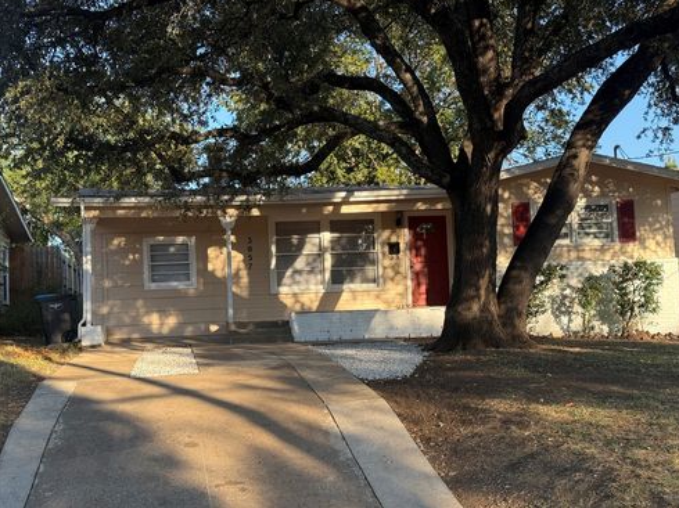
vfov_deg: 29.7
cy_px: 250
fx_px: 961
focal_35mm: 49
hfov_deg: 38.9
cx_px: 344
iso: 80
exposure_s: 1/1013
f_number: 1.78
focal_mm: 6.76
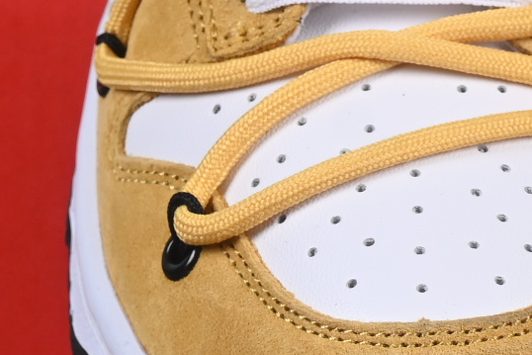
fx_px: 5735
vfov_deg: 3.5
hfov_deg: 5.3
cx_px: 693
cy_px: 4
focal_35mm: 388
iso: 160
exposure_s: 1/80
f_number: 8
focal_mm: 50
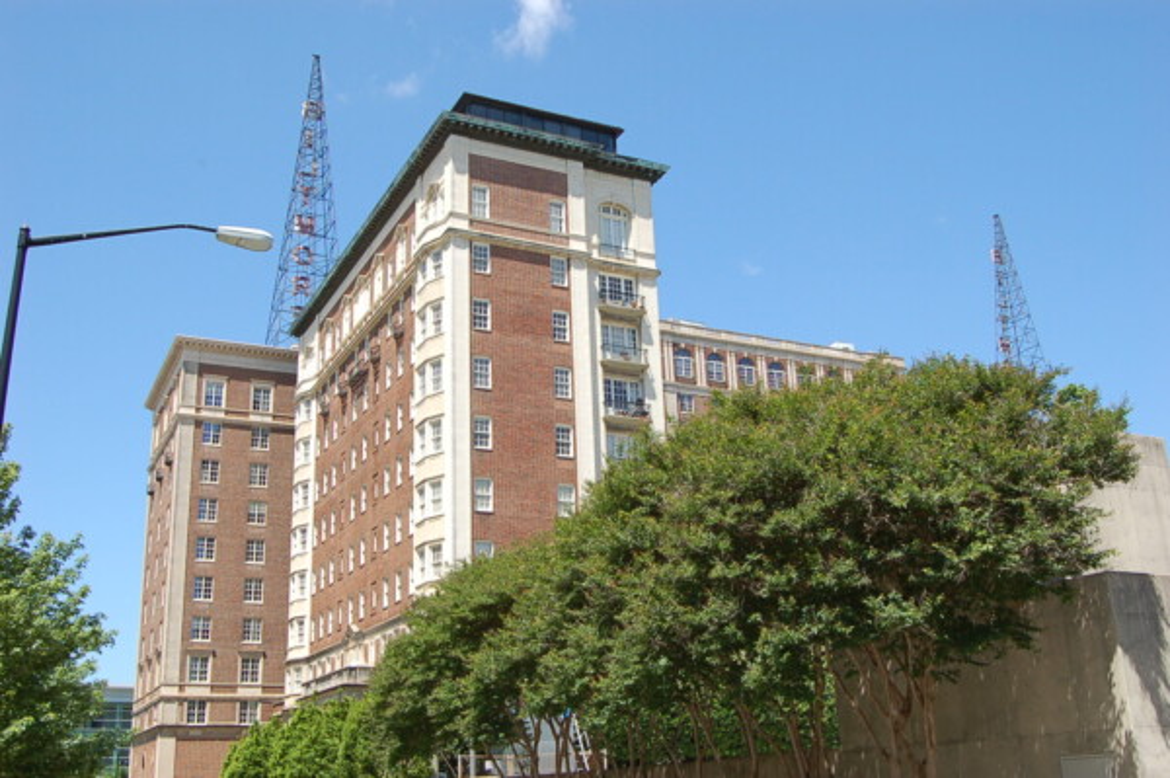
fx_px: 1169
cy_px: 389
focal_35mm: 36
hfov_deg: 53.2
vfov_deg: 36.8
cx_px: 585
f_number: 10
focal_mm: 24
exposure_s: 1/250
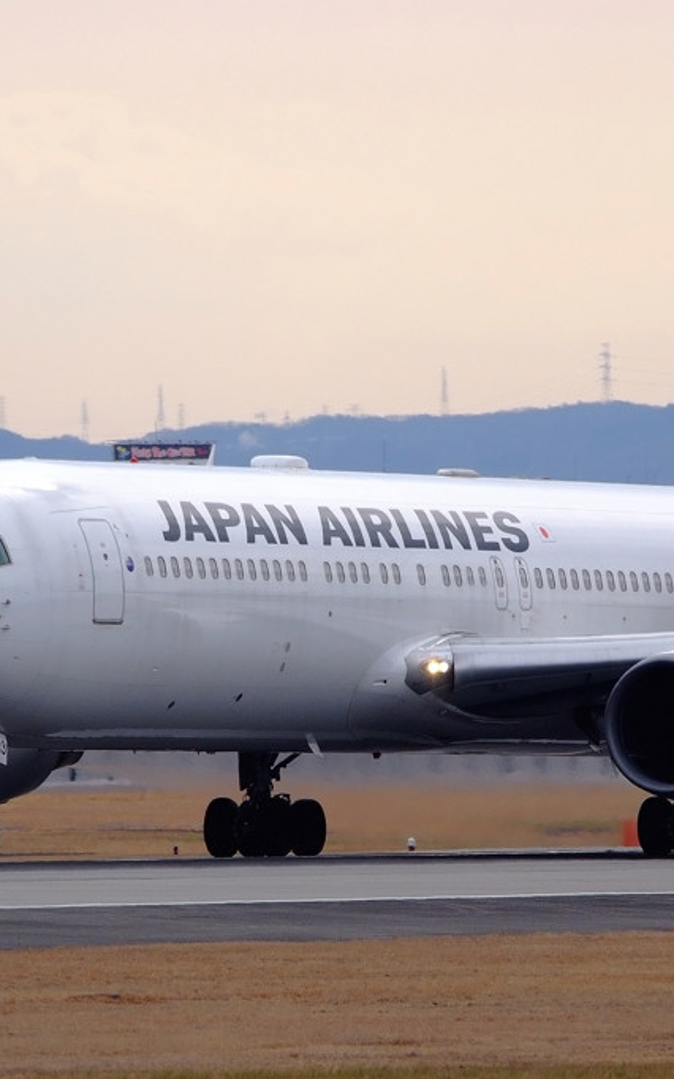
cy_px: 539
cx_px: 356
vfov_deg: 3.1
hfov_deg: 1.9
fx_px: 20258
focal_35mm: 689
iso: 500
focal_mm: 300
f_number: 6.3
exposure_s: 1/3000
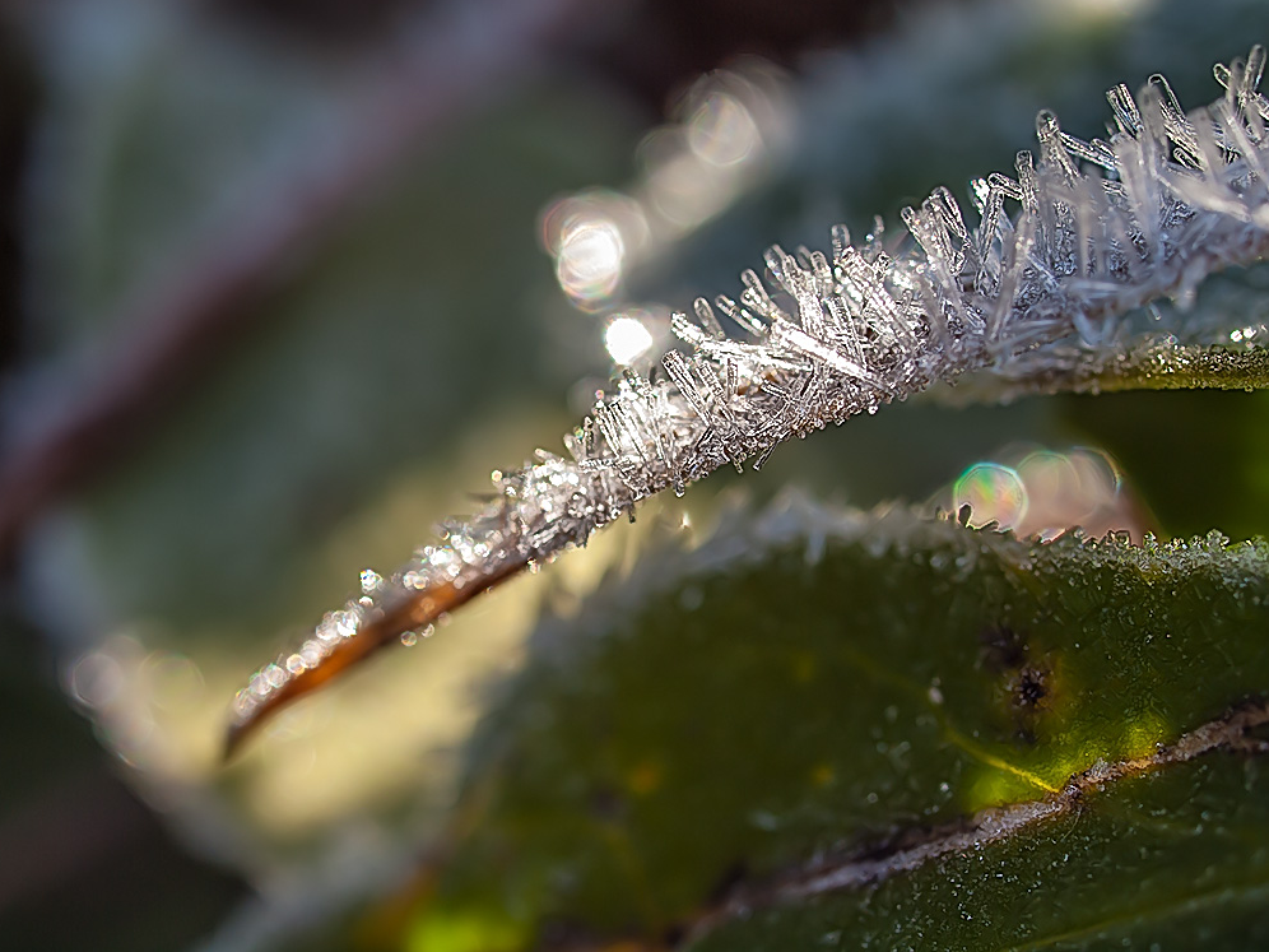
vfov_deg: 20.4
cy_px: 483
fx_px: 2639
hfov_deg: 27.0
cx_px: 623
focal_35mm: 72
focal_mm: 35
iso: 200
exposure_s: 1/160
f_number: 7.1
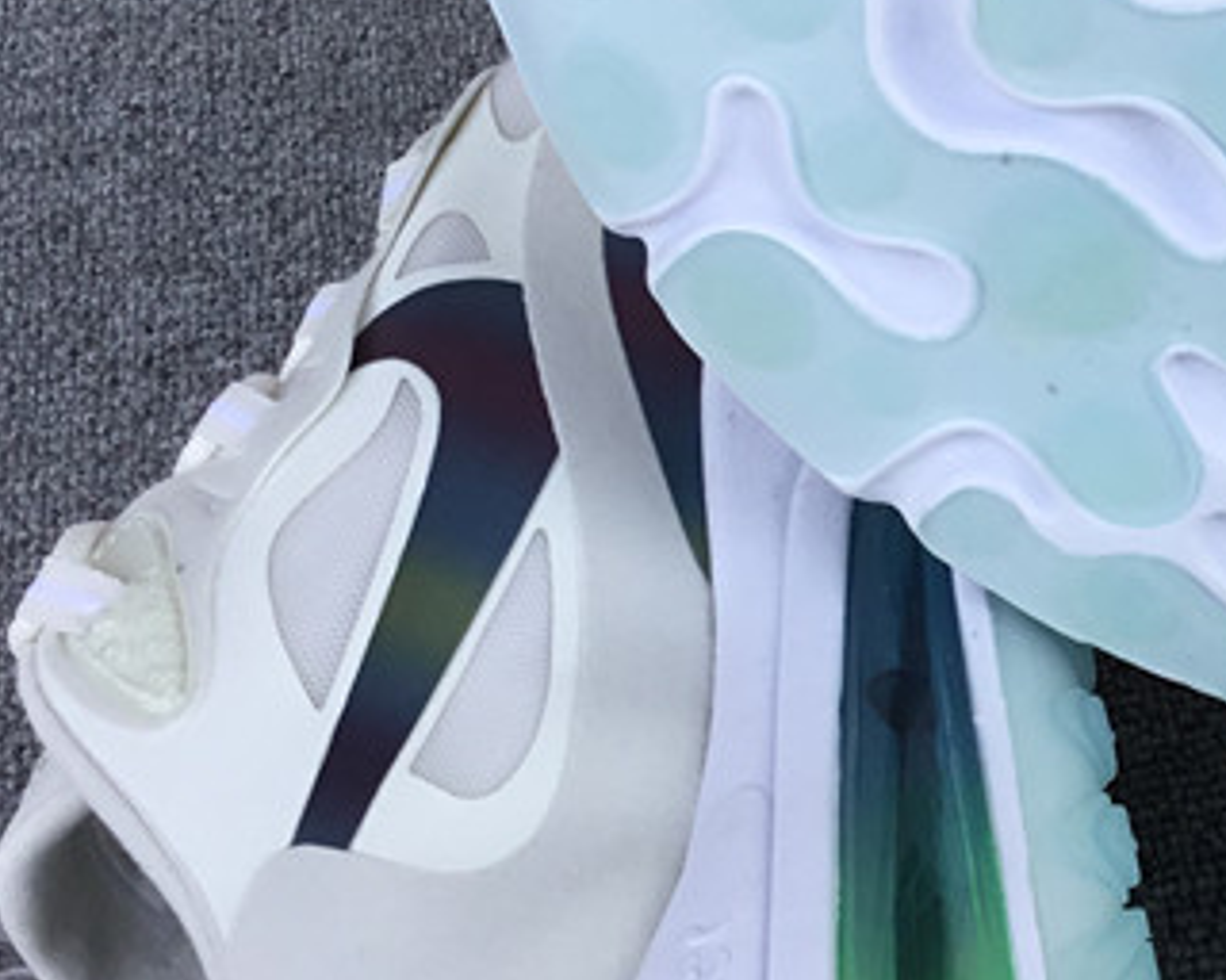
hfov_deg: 21.9
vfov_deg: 18.0
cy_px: 316
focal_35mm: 85
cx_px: 1138
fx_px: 3084
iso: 25
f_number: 2.4
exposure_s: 1/321
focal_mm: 3.3
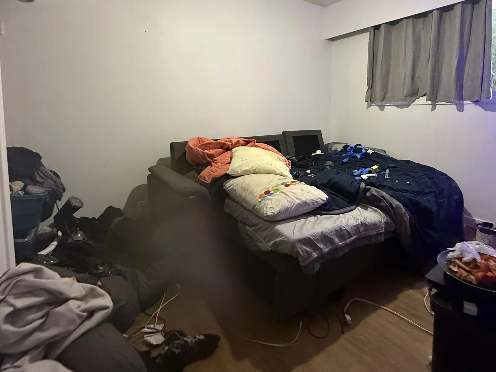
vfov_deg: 64.6
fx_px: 287
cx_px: 282
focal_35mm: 20
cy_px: 130
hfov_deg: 81.3
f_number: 2.2
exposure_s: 1/60
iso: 640
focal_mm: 2.22
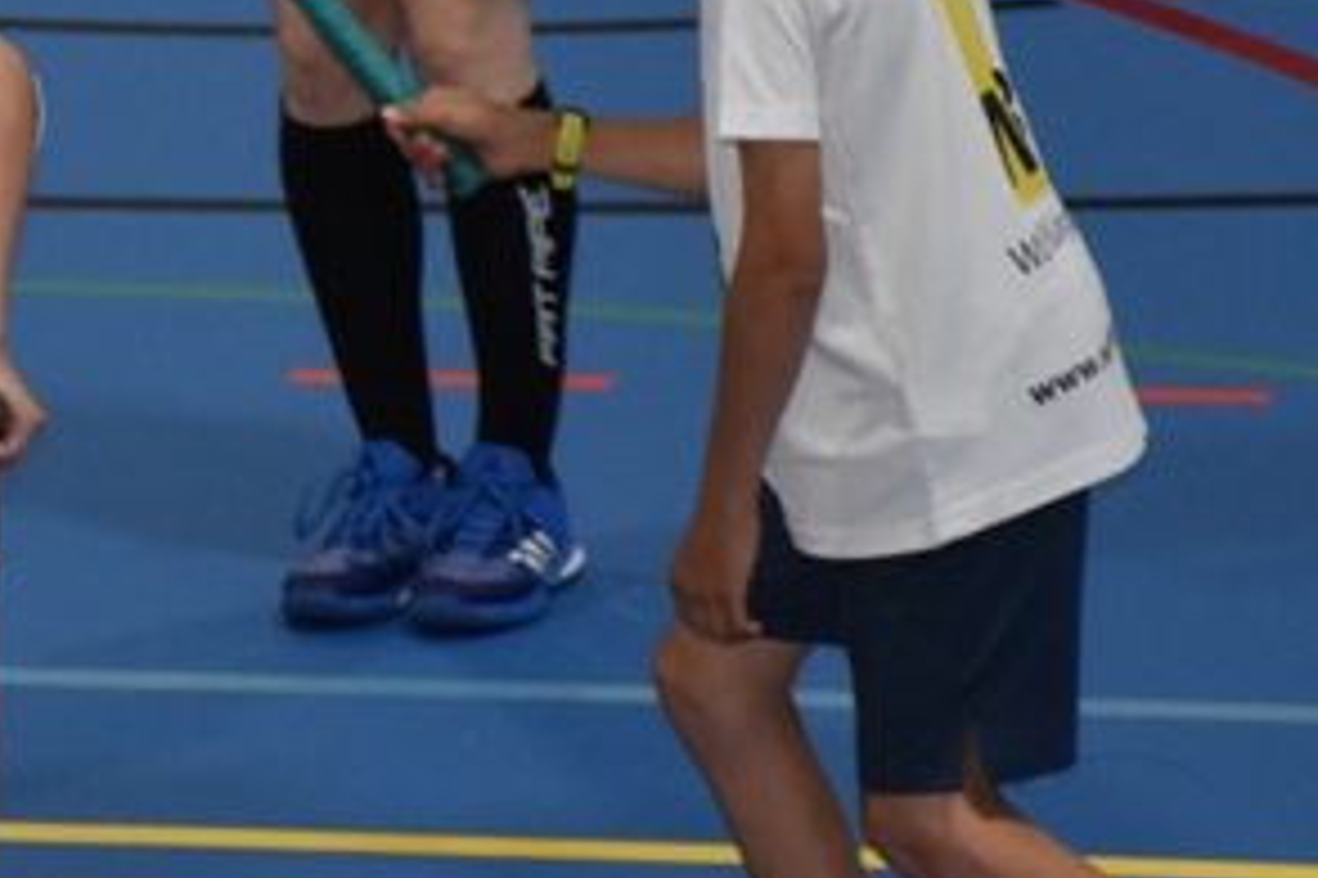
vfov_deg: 2.3
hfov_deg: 3.5
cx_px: -405
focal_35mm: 587
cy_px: -38
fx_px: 21478
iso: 1400
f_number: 5.6
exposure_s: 1/60
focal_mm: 112
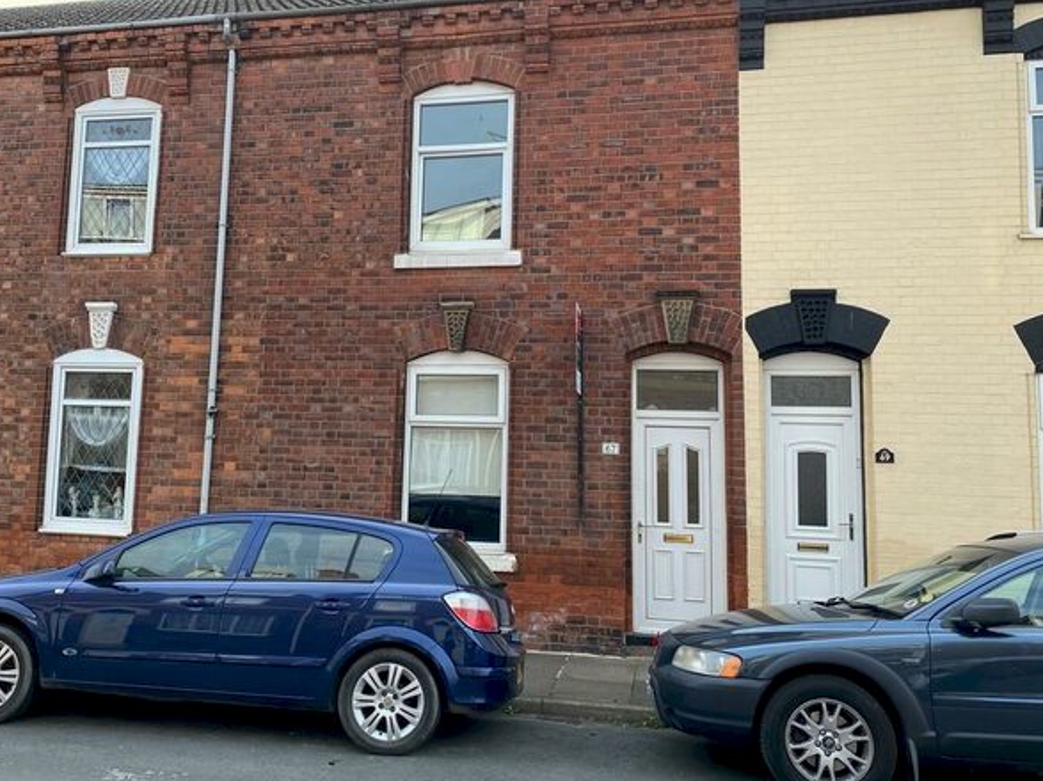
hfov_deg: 58.2
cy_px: 338
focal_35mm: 31
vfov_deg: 45.3
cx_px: 455
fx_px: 934
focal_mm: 4.25
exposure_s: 1/242
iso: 32
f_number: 1.8
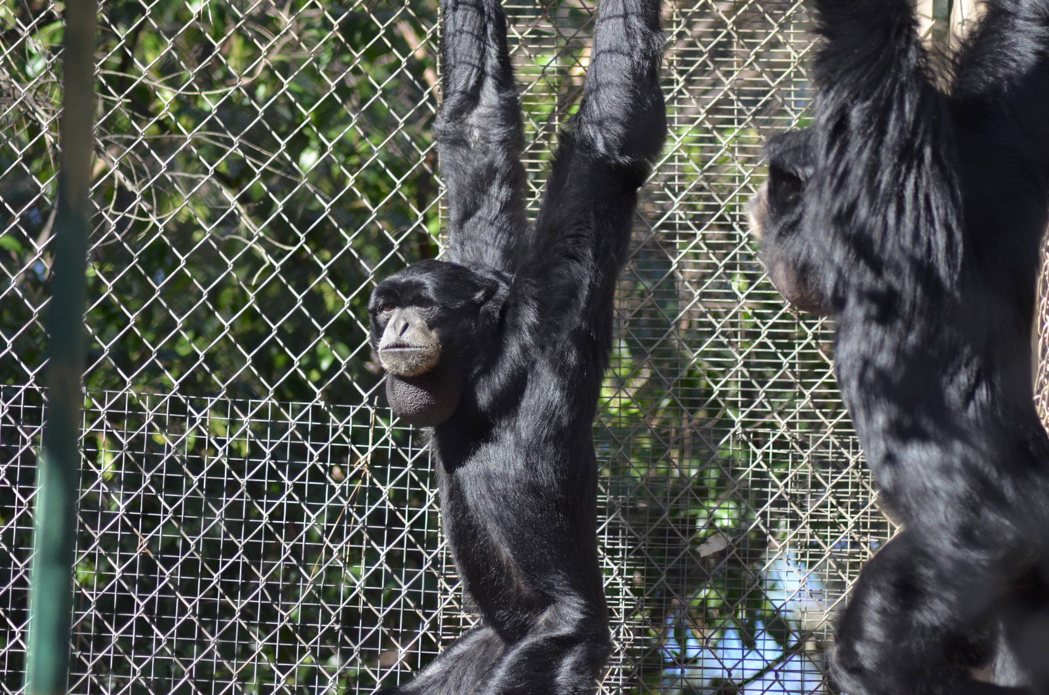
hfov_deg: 9.8
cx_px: 524
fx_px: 6107
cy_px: 348
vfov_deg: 6.5
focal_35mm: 210
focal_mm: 140
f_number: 4.2
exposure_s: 1/1000
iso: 800
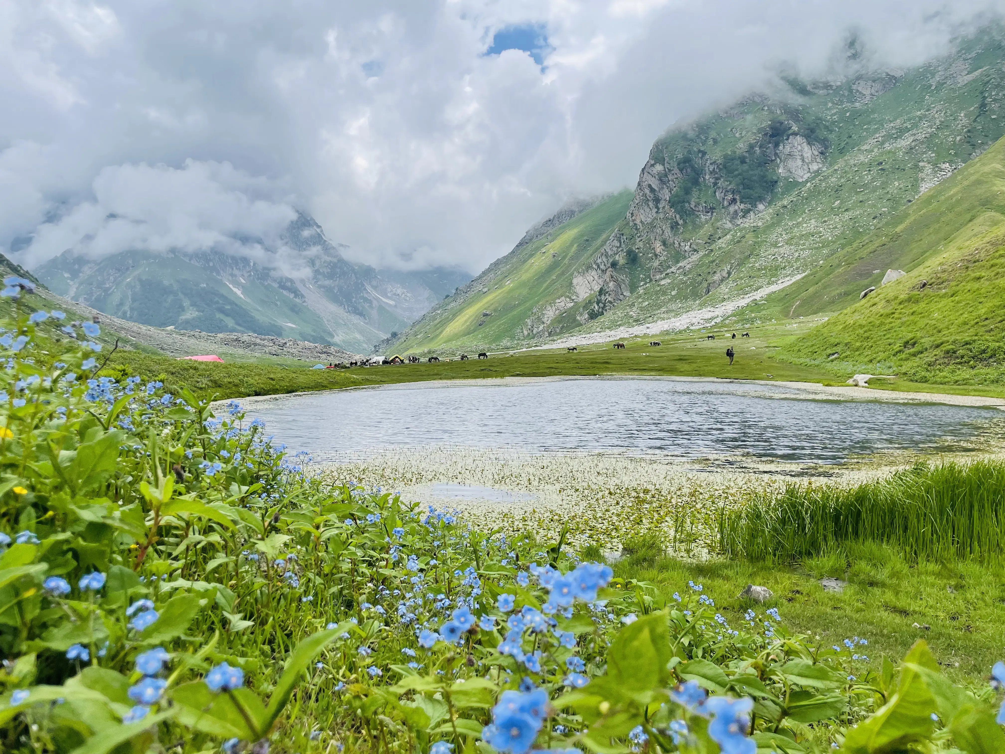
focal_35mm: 26
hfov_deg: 67.3
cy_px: 377
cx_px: 502
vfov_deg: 53.1
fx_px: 755
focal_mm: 4.2
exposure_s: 1/3300
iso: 32
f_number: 1.6
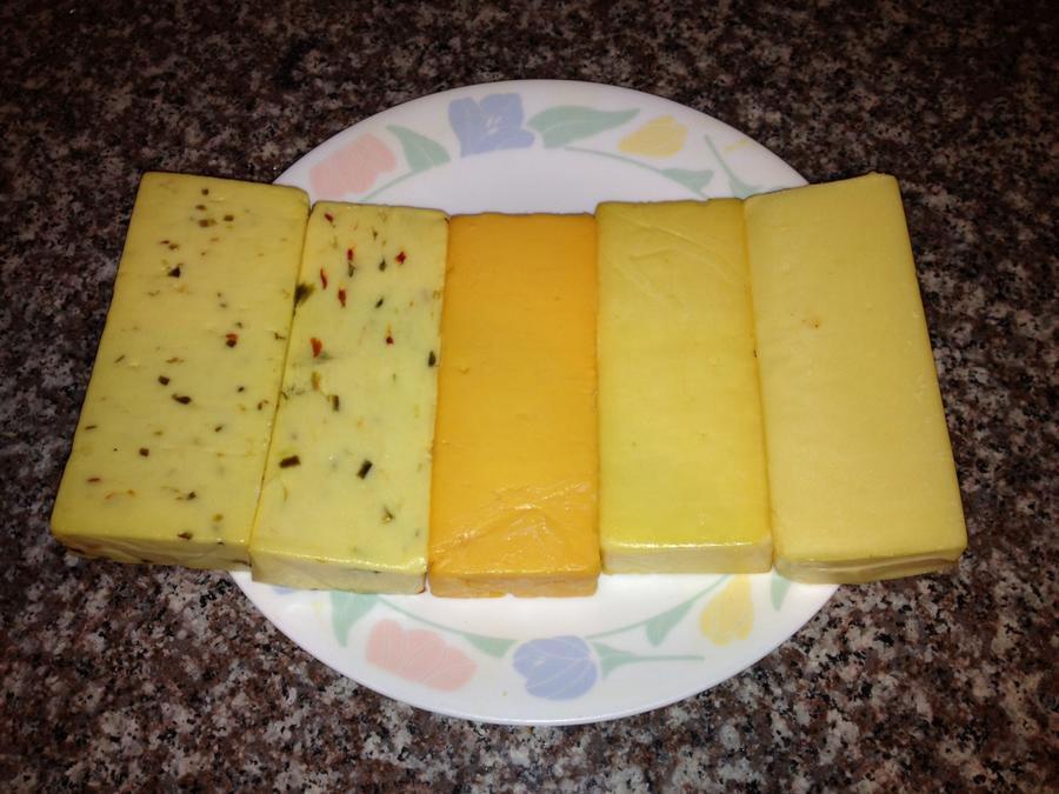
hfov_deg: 52.6
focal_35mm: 35
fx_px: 1071
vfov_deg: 40.7
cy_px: 397
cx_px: 530
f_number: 2.4
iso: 64
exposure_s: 1/47
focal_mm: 4.28
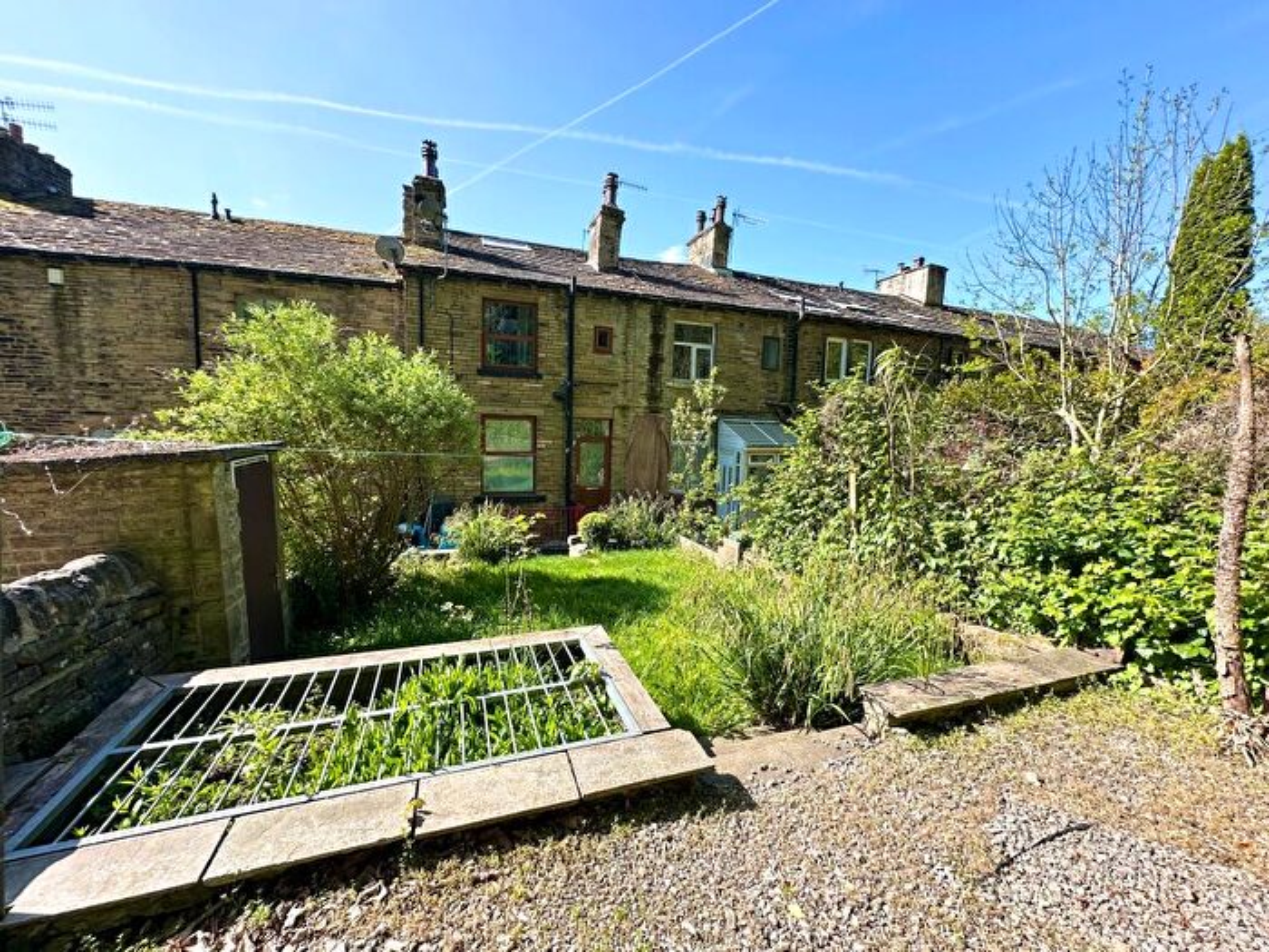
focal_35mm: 14
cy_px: 476
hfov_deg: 102.1
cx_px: 634
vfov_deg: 85.7
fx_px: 513
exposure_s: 1/467
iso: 40
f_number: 2.2
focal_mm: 2.22
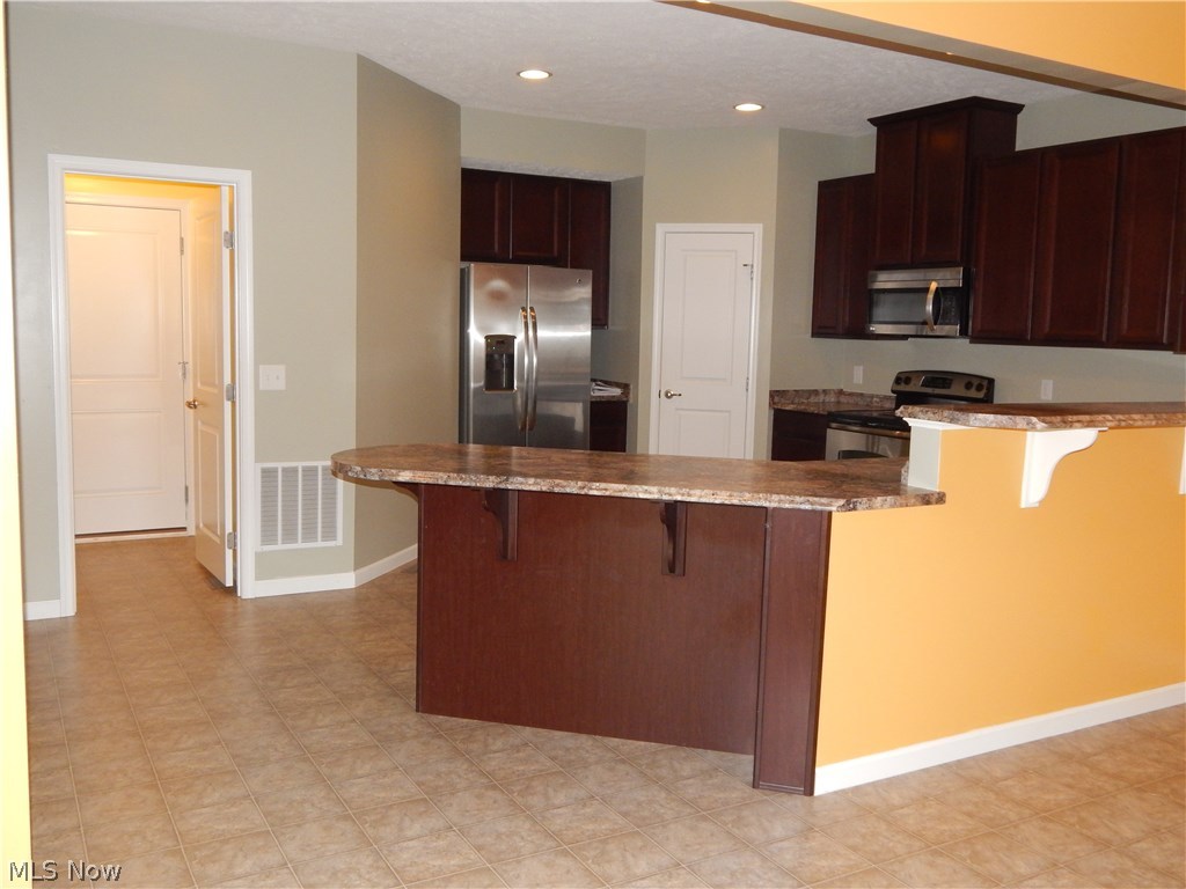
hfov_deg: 58.4
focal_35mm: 31
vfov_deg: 45.4
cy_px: 444
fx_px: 1062
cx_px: 593
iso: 400
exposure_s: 1/30
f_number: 3.2
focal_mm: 5.6
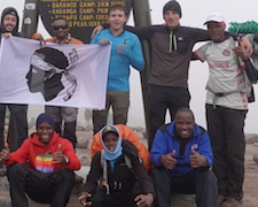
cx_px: 33
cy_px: 53
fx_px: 489
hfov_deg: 28.6
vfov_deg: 23.6
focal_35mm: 64
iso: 100
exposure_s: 1/400
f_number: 4
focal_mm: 9
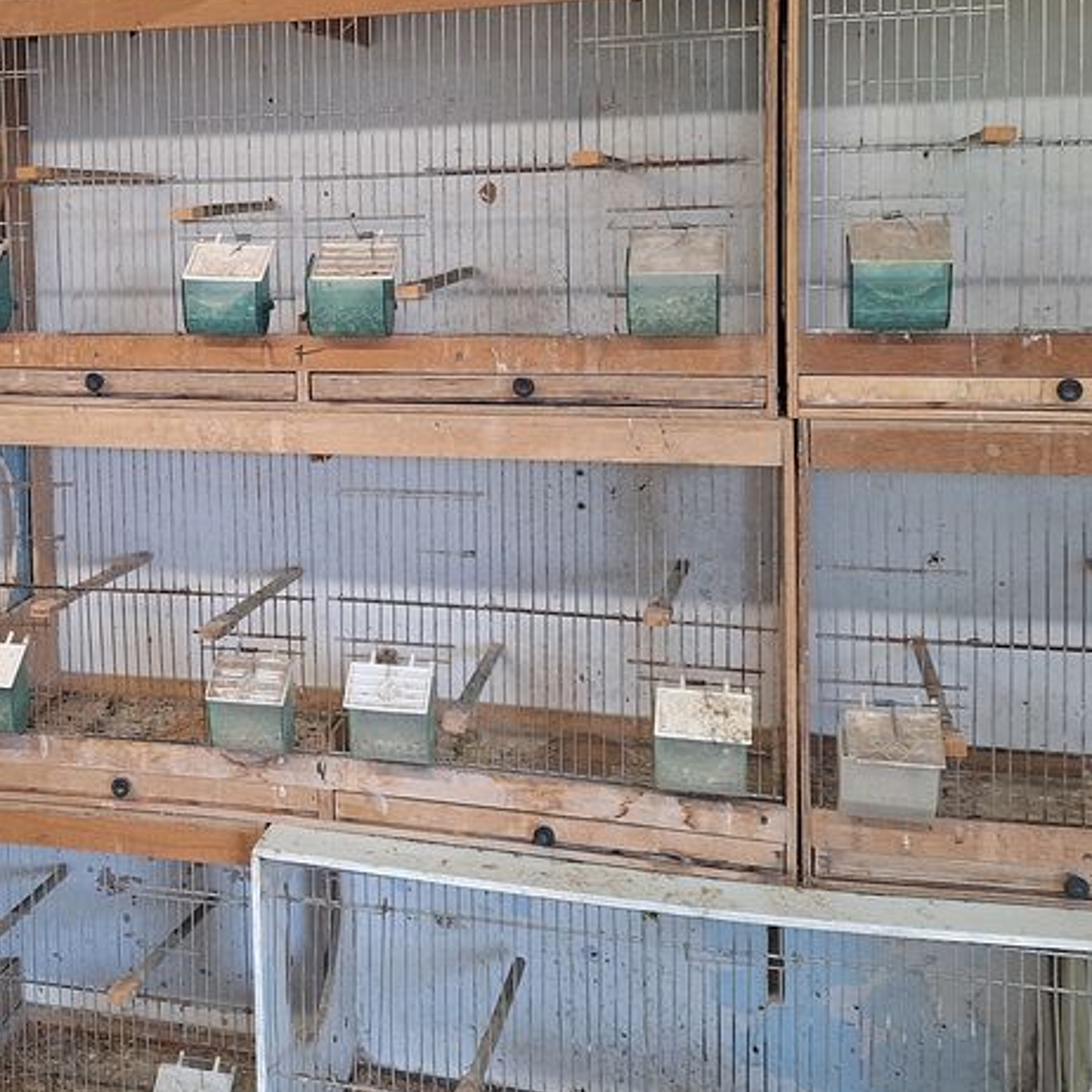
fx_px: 1570
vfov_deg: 37.8
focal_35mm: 44
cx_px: 199
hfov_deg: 36.8
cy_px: 340
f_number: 1.8
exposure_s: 1/50
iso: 64
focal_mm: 5.54
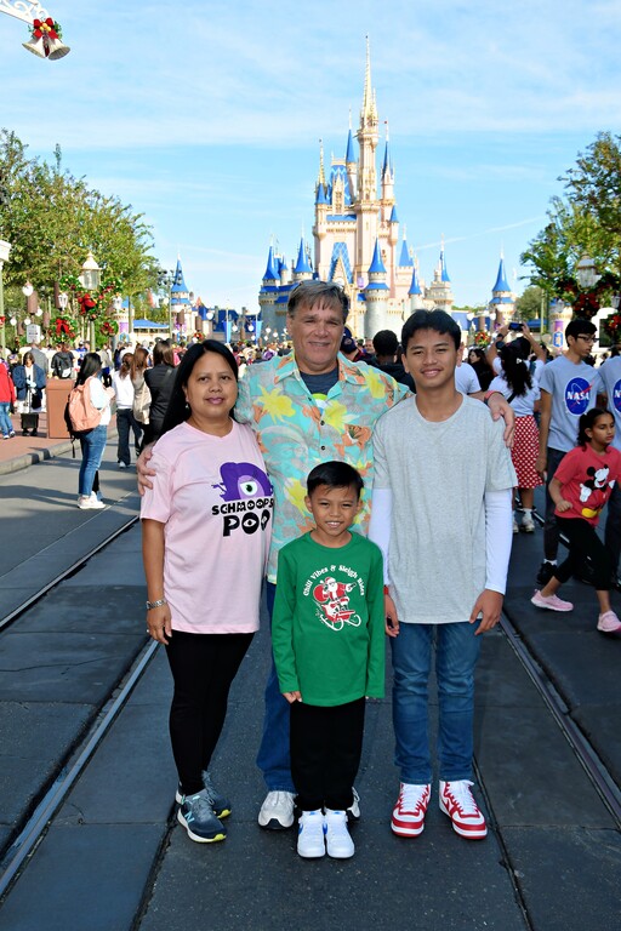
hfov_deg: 31.9
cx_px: 310
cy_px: 466
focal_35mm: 42
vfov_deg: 46.4
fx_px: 1087
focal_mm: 28
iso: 100
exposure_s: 1/200
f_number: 7.1
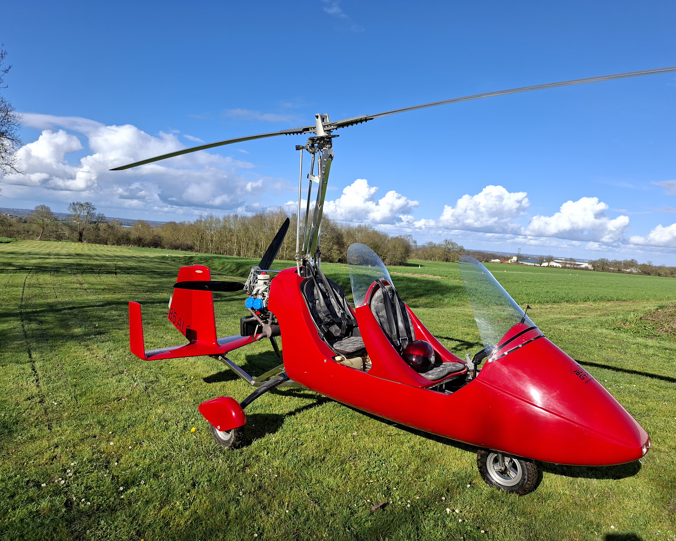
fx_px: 480
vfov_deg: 58.8
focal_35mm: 24
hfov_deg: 70.2
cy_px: 270
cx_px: 317
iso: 50
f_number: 1.8
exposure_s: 1/2008
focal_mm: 5.54
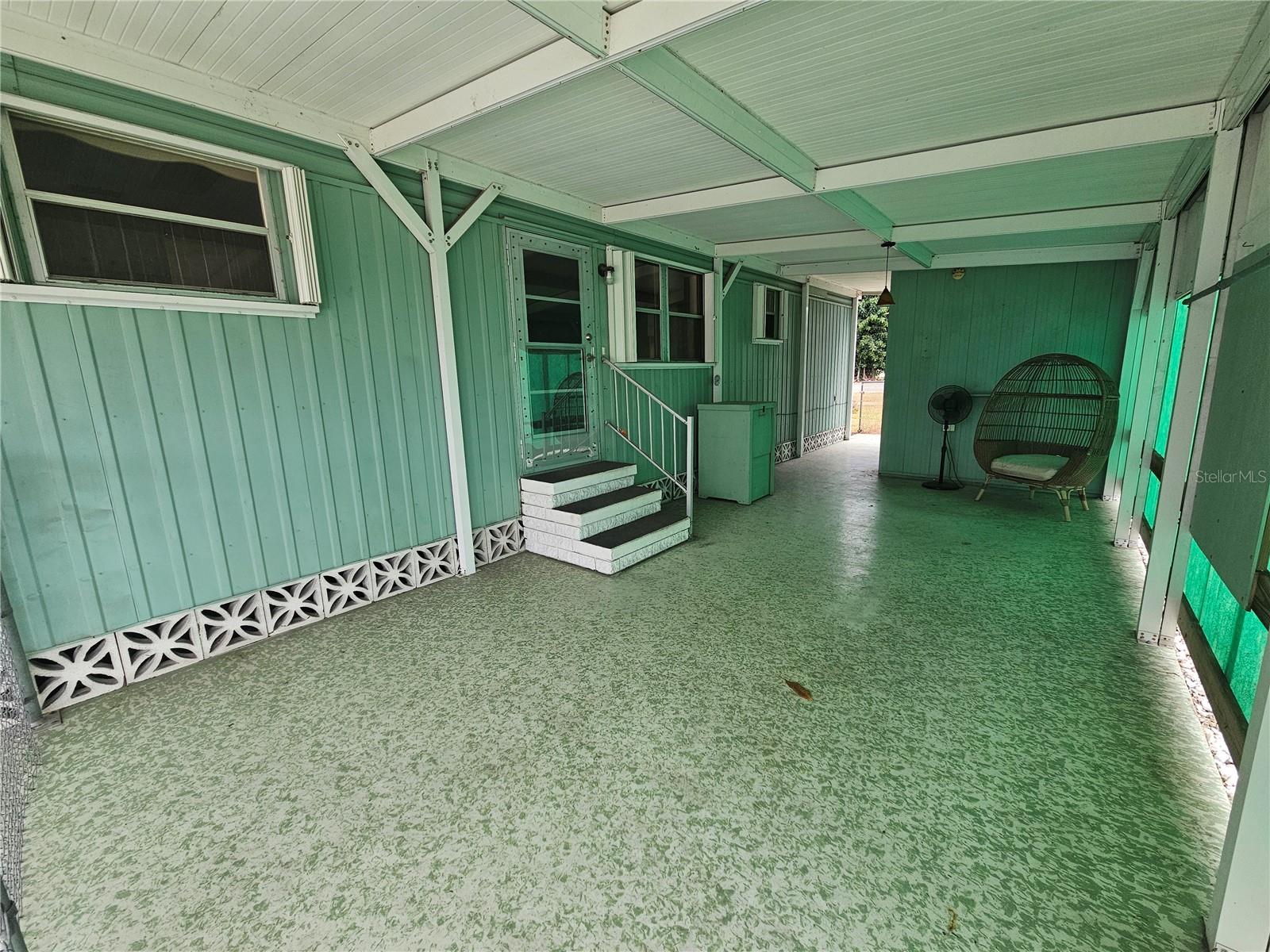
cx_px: 635
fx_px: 477
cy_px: 476
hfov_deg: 106.2
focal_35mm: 13
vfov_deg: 89.9
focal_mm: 2.2
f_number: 2.2
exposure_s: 1/241
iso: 64
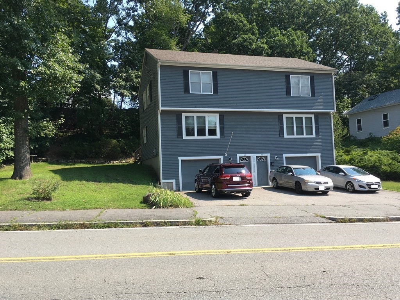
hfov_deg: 61.7
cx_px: 200
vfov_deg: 48.2
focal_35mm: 29
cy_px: 150
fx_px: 335
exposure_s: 1/699
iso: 25
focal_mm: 4.15
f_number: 2.2
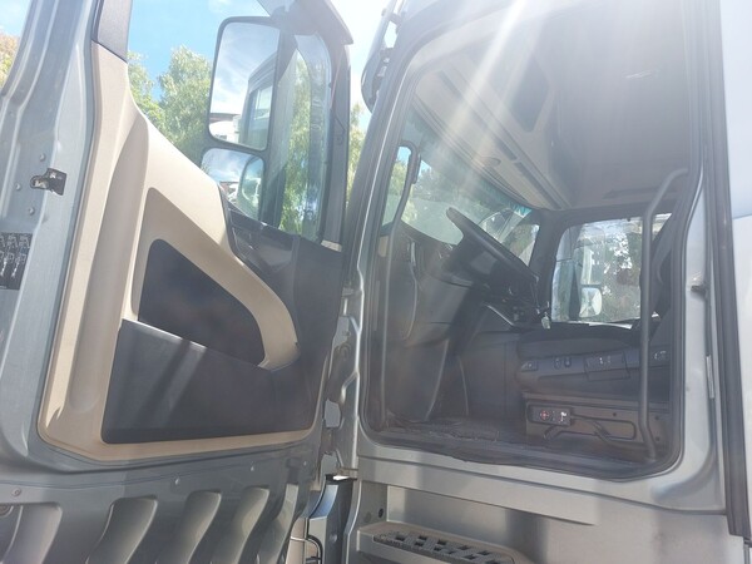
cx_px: 376
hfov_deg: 69.4
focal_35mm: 25
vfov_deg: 54.9
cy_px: 282
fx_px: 543
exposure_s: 1/234
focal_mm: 5.23
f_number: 1.8
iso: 25
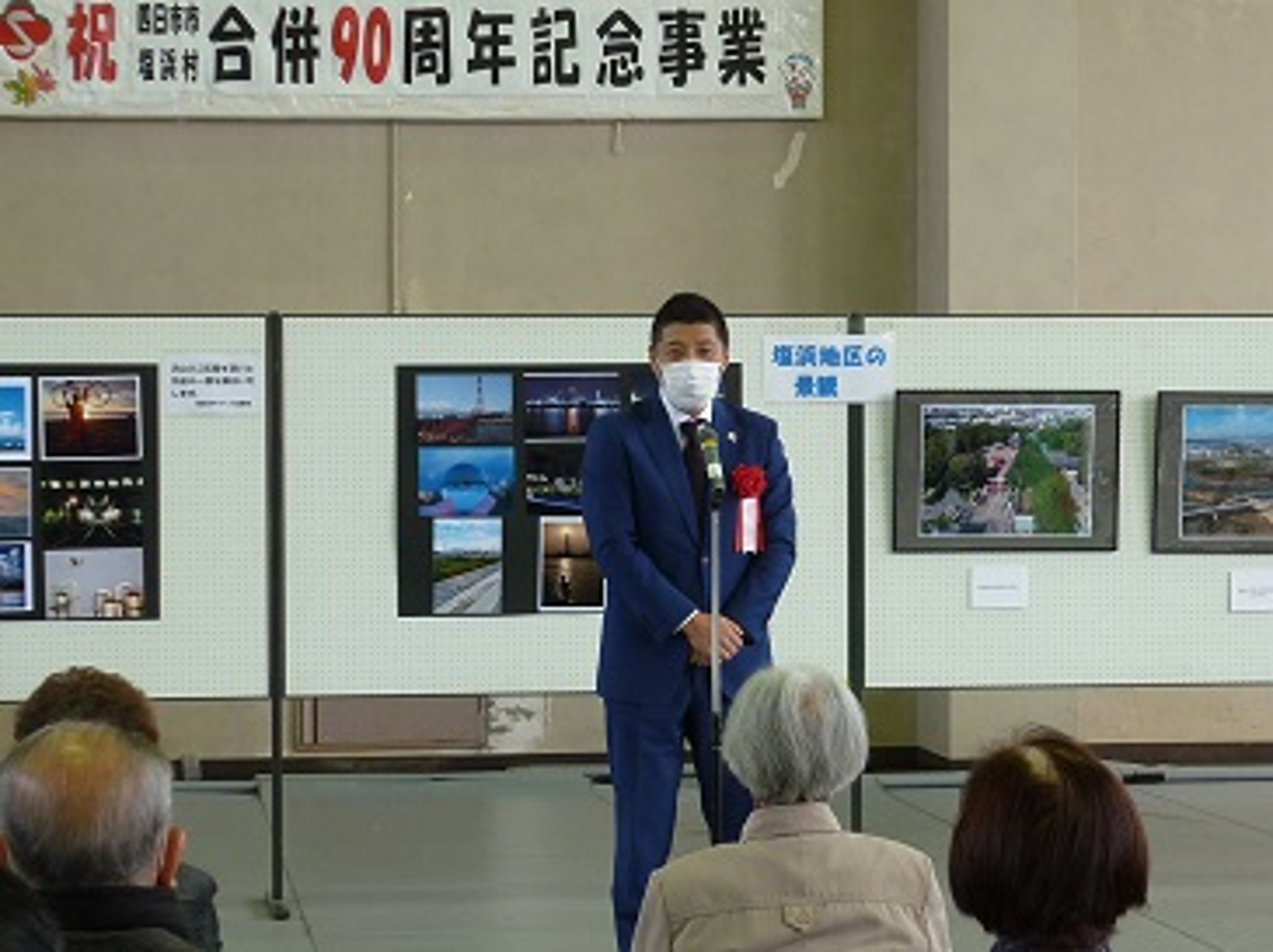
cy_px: 476
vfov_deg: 14.9
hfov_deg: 19.9
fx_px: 3637
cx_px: 636
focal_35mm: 99
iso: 100
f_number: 3.4
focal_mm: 9.2
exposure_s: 1/40
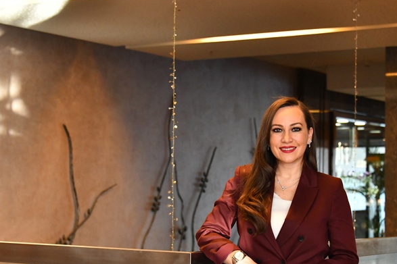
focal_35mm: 89
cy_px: 168
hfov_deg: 22.9
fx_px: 981
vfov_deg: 15.3
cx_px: 227
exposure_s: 1/125
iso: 4000
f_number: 5
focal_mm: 68
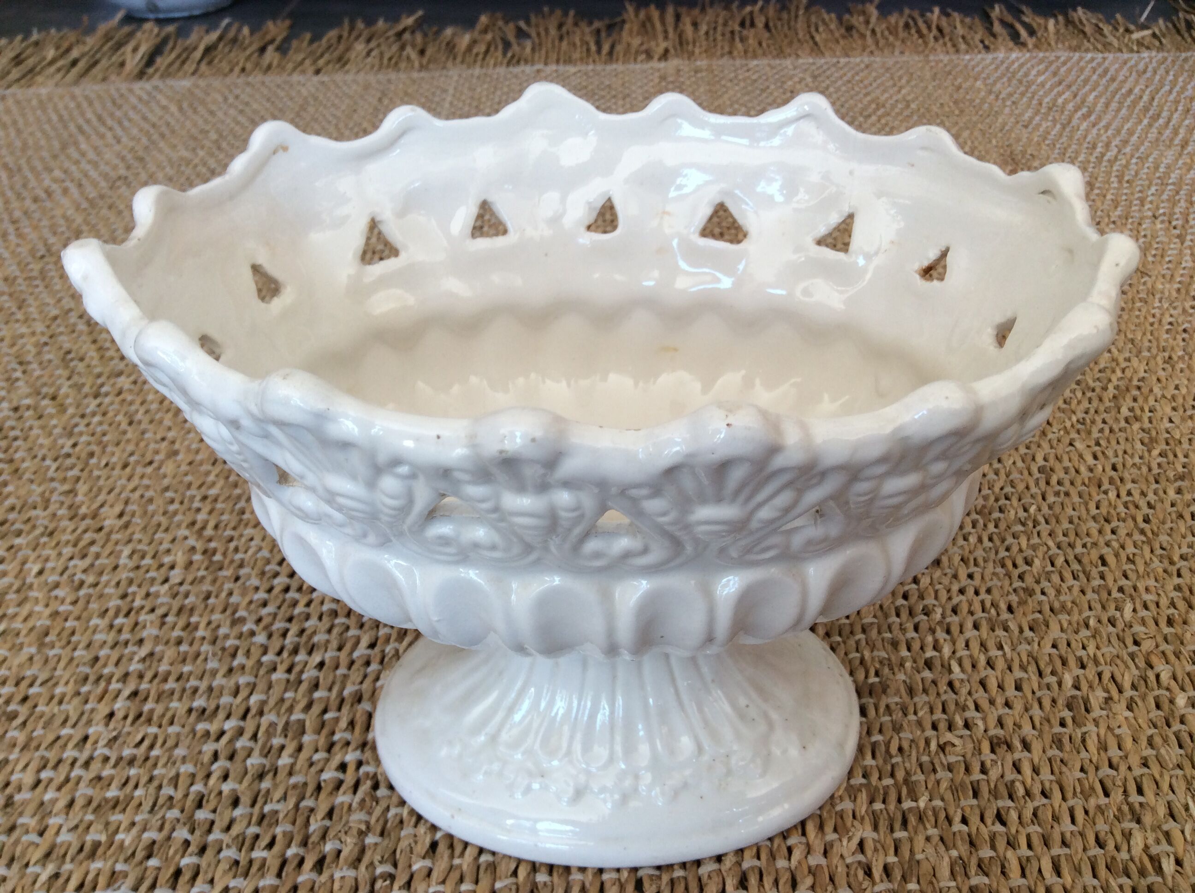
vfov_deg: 44.1
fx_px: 1103
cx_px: 598
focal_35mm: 32
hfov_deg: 56.9
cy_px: 446
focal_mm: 3.3
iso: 32
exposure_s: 1/33
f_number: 2.4
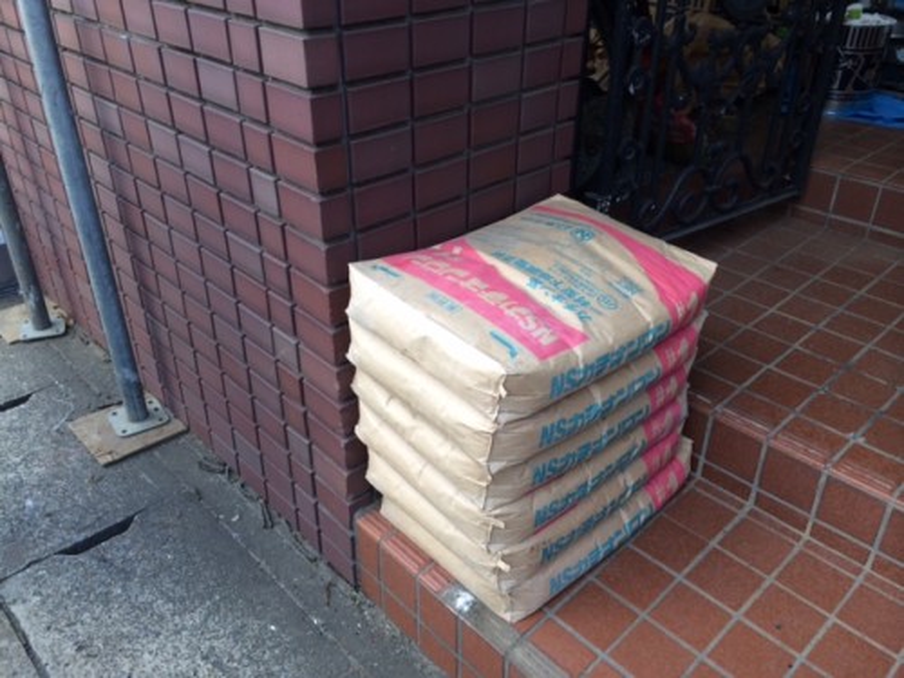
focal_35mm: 30
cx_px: 452
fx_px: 783
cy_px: 339
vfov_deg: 46.8
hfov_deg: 60.0
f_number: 2.2
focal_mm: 4.12
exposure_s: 1/120
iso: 40
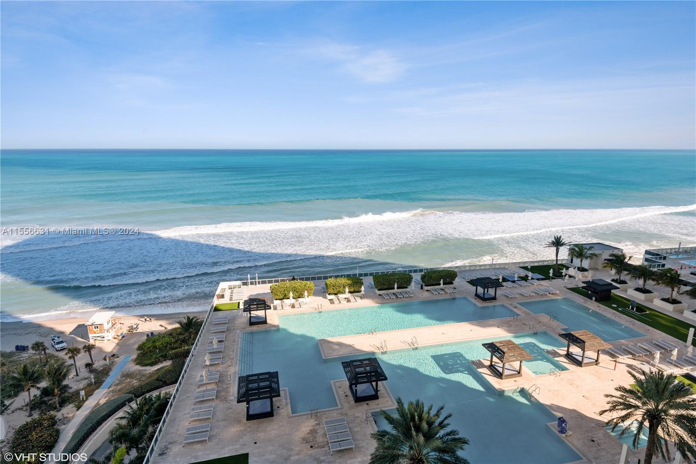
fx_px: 367
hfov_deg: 86.9
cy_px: 232
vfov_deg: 64.6
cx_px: 348
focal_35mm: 19
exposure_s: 1/500
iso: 250
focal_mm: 19
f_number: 8
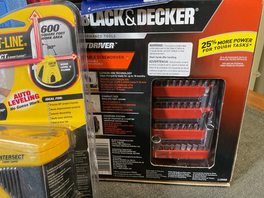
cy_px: 99
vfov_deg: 48.2
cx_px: 132
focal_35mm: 29
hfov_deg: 61.7
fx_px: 221
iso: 200
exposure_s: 1/60
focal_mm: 3
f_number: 1.8
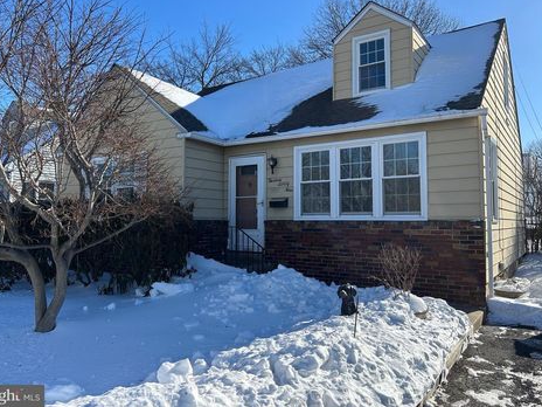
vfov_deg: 49.7
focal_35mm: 28
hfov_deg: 63.4
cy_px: 189
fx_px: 438
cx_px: 265
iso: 50
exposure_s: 1/3571
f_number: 1.5
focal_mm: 5.7
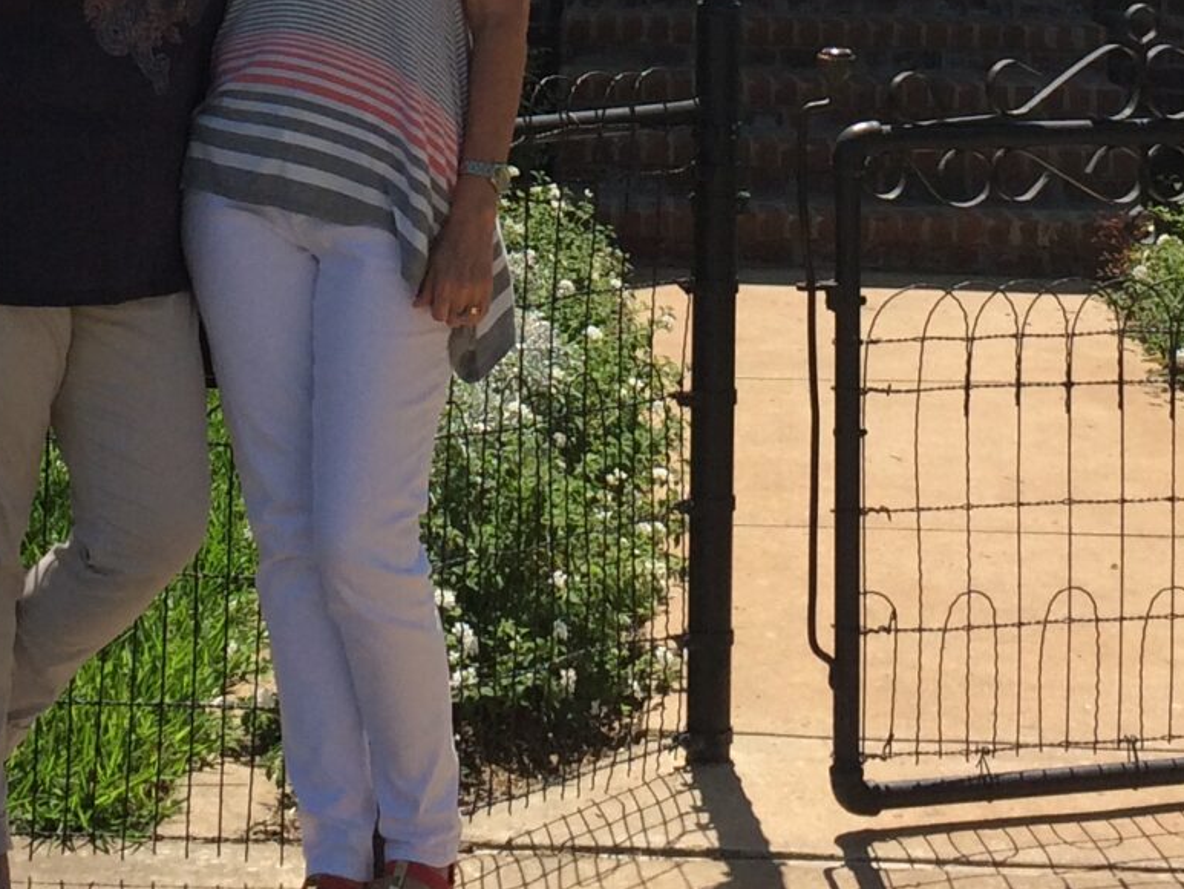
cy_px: -408
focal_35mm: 96
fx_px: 3284
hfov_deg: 20.4
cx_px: 518
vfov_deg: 14.5
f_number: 2.2
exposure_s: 1/2283
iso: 32
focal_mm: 4.15
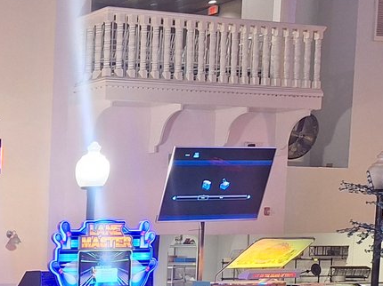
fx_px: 896
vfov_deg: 17.3
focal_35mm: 81
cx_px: -270
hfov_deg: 19.3
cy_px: 356
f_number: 1.8
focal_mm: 5.54
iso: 200
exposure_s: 1/30
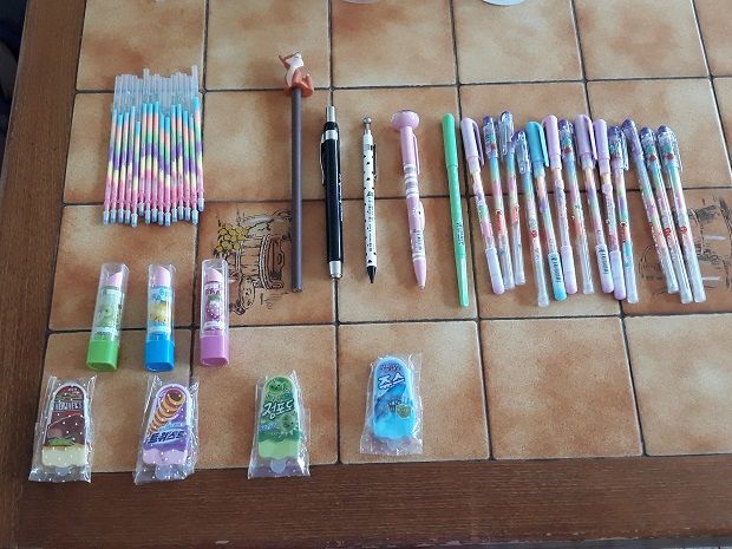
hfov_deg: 65.3
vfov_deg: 51.4
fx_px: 571
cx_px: 366
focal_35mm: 27
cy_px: 274
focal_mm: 3.71
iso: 160
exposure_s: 1/50
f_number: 1.7
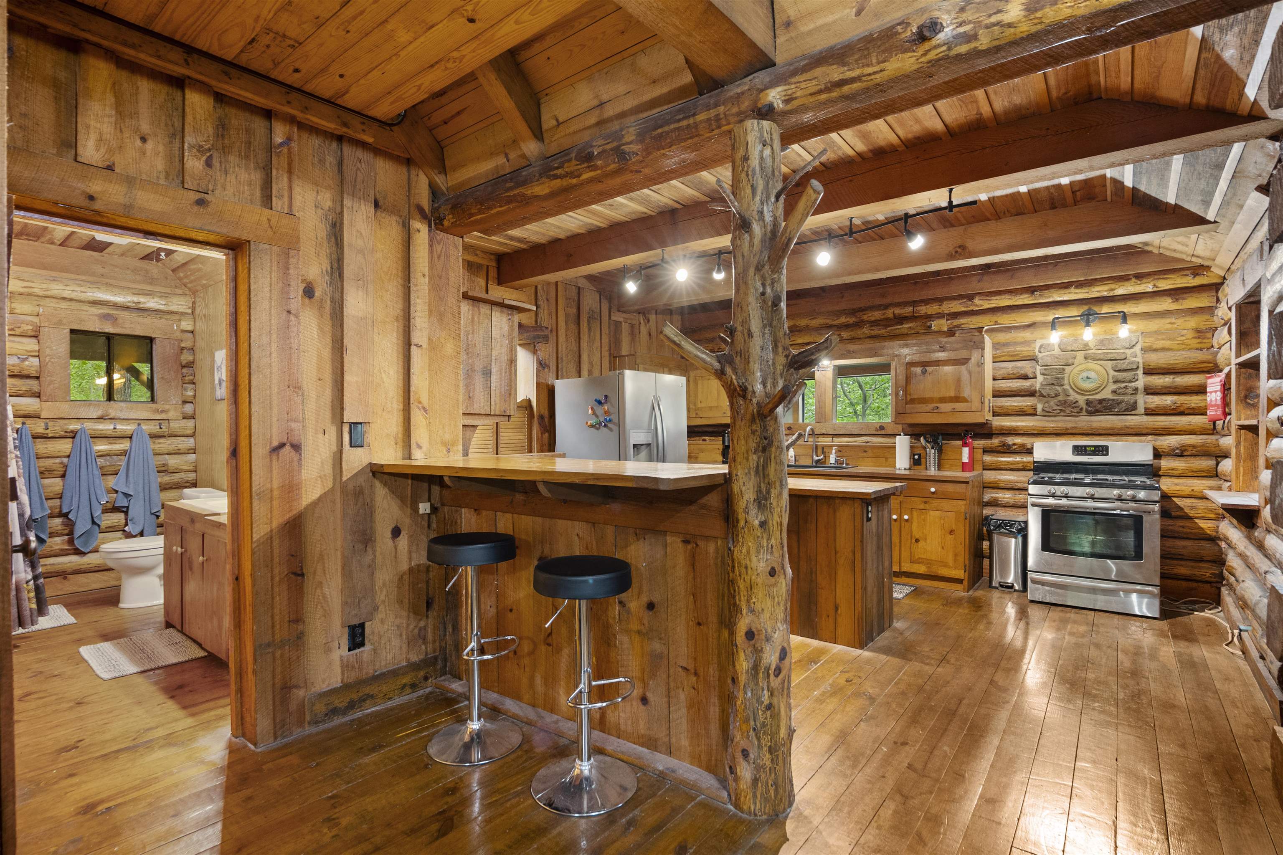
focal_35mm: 16
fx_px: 570
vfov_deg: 73.7
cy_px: 428
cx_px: 642
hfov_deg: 96.7
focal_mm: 16
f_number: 5.6
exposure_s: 1/6
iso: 1600
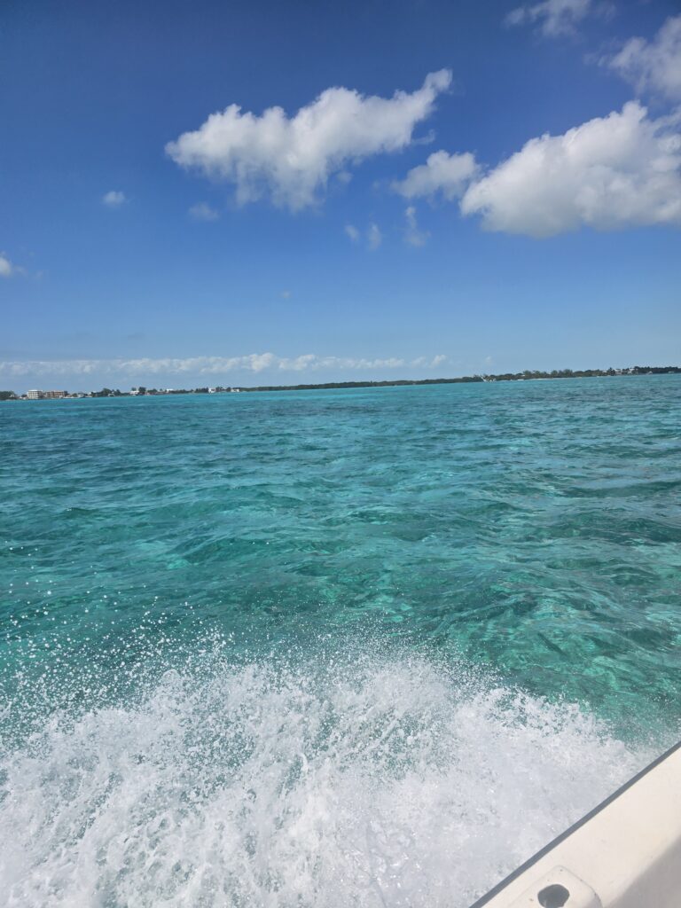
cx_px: 340
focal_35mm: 23
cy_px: 454
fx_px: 603
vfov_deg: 73.9
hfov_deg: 58.9
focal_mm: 6.3
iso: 12
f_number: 1.7
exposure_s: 1/1484
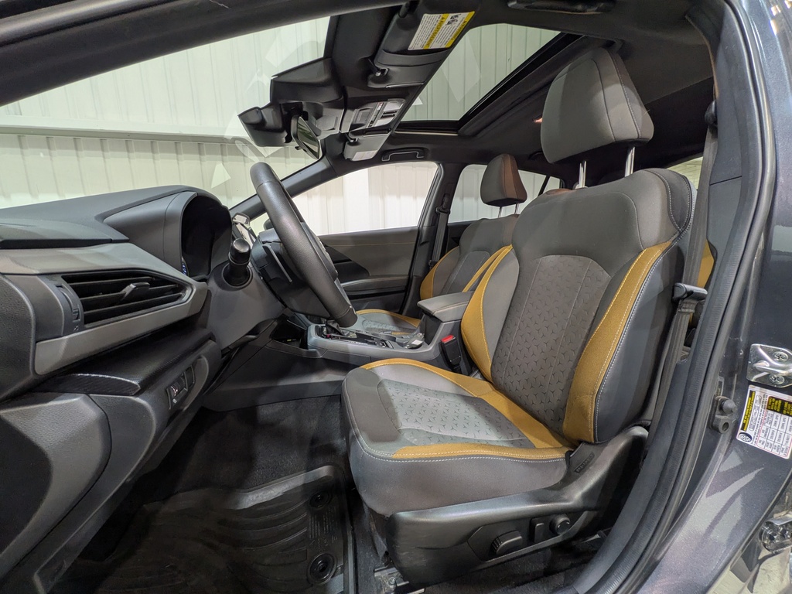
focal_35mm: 14
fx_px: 320
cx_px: 396
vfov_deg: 85.7
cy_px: 297
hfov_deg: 102.1
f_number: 2.2
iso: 71
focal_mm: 1.83
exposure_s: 1/30
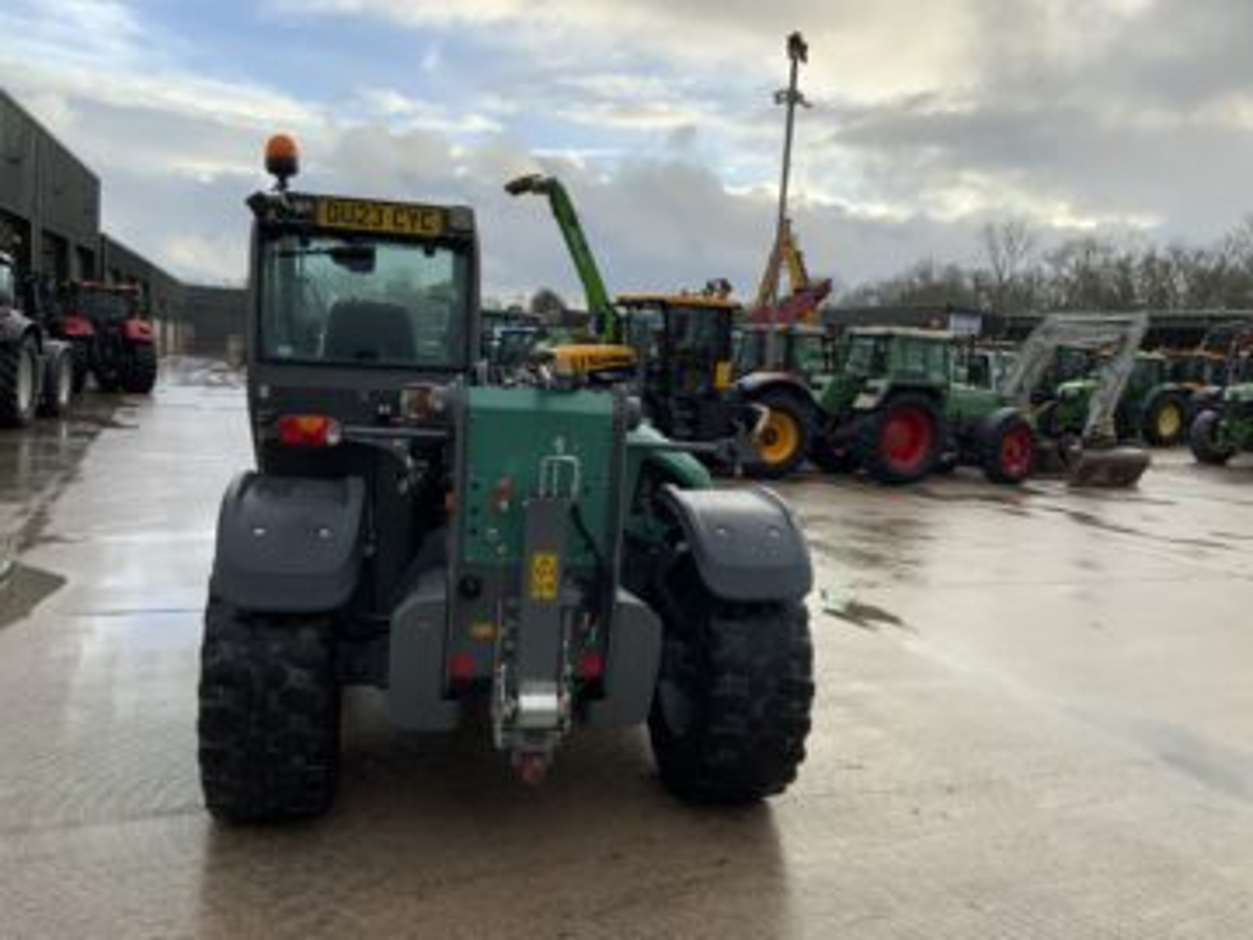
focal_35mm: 29
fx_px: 1050
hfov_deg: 61.7
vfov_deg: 48.2
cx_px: 626
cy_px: 470
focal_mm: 3
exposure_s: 1/551
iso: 16
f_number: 1.8
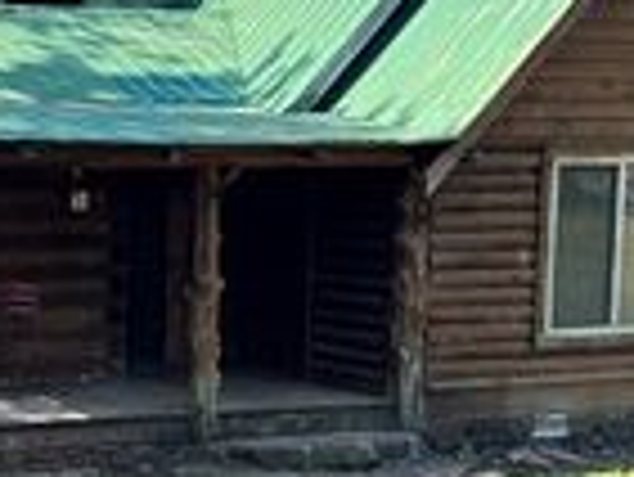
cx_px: -54
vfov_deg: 17.3
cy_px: 358
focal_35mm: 85
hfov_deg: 21.8
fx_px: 1558
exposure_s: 1/773
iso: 80
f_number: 1.78
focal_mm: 6.86
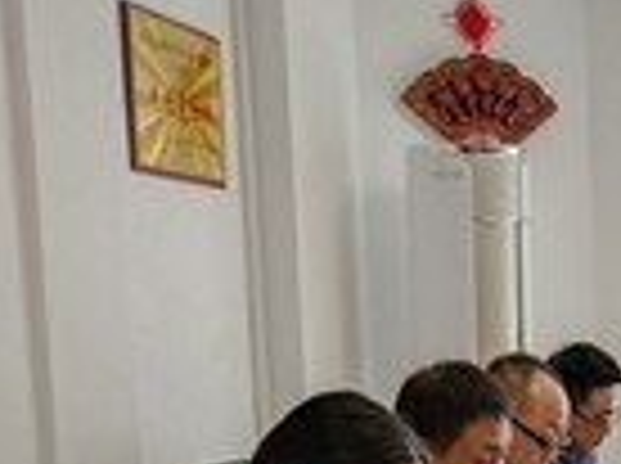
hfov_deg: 16.8
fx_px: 1952
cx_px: 860
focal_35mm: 109
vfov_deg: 13.1
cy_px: 588
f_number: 1.8
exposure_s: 1/100
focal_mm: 3.95
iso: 284
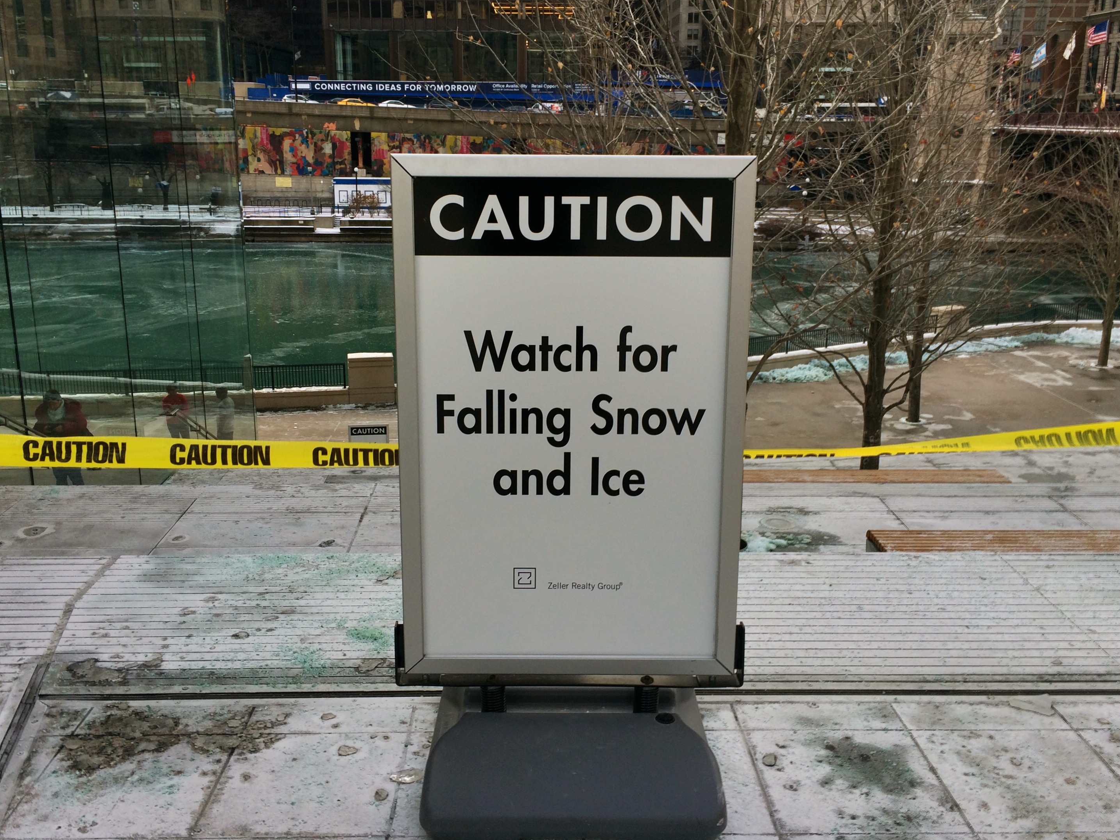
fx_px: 1067
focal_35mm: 33
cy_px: 395
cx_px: 549
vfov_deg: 42.9
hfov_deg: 55.4
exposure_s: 1/1325
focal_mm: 4.15
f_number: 2.2
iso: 32
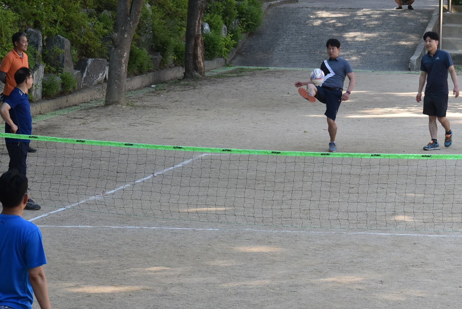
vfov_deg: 8.5
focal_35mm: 162
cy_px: 128
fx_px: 2080
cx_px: 318
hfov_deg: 12.6
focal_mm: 70
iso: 360
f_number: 8
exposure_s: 1/250
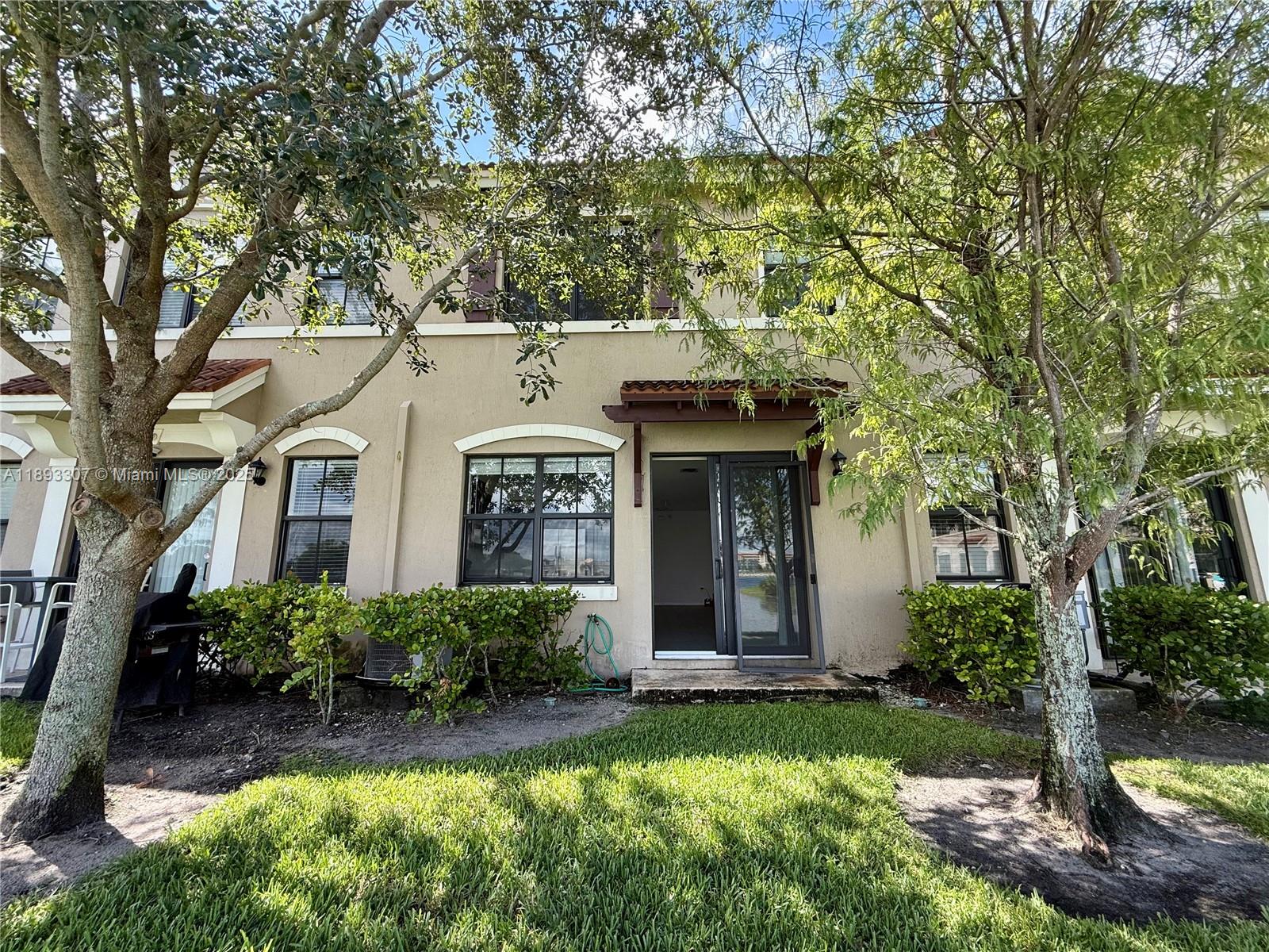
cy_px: 476
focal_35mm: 14
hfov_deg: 102.1
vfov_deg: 85.7
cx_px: 634
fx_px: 513
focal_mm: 2.22
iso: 50
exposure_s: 1/216
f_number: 2.2
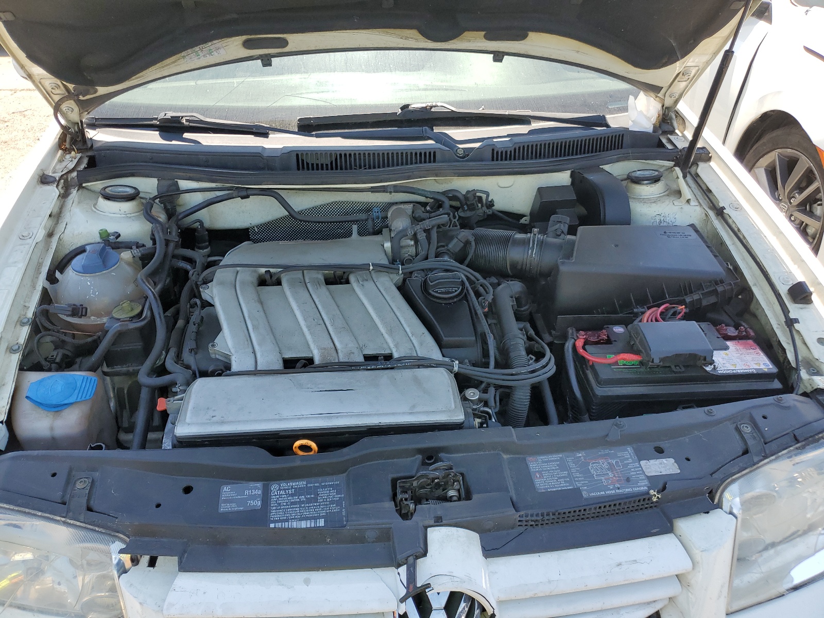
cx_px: 412
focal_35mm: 26
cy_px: 309
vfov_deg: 53.1
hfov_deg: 67.3
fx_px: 619
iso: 50
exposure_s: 1/714
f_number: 1.5
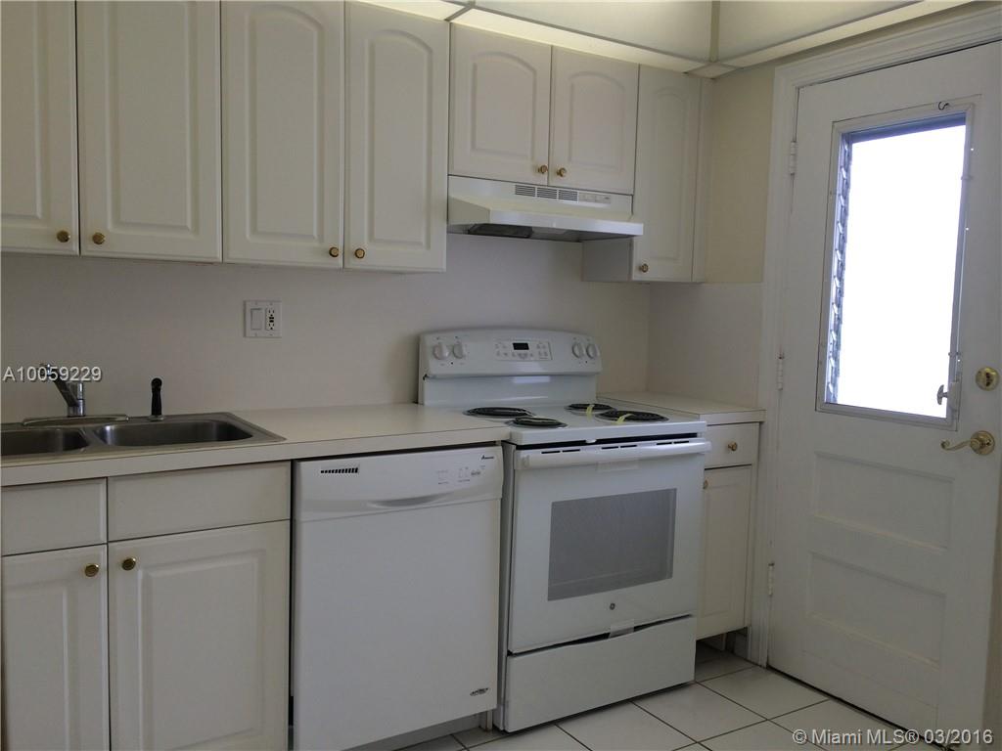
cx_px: 501
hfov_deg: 60.0
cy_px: 376
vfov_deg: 46.8
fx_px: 868
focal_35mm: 30
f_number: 2.2
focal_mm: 4.12
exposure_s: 1/60
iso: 50
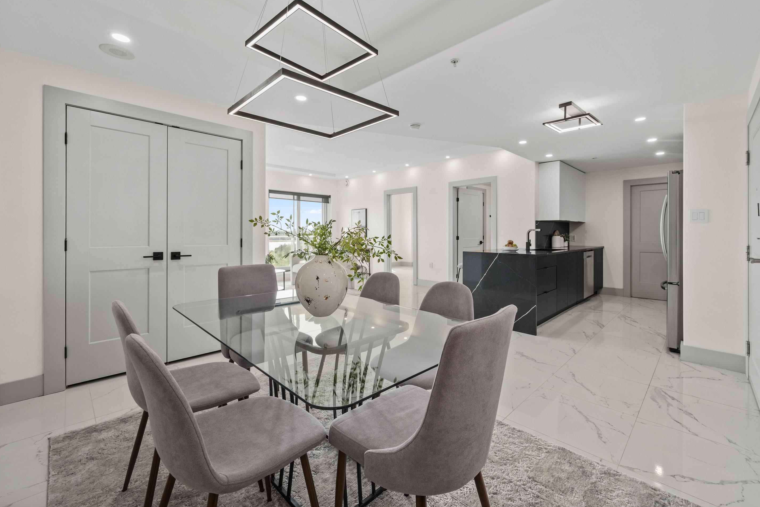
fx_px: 317
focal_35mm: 15
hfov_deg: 100.3
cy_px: 239
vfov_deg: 77.2
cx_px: 395
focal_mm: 14
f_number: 10
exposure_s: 1/10
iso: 320
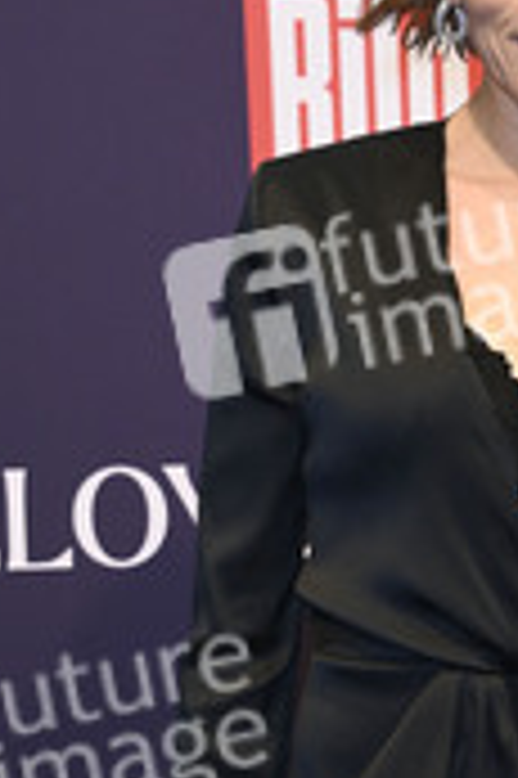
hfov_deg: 9.1
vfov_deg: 13.7
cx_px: 527
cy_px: 517
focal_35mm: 150
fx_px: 3244
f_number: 6.3
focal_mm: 65
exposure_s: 1/250
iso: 500
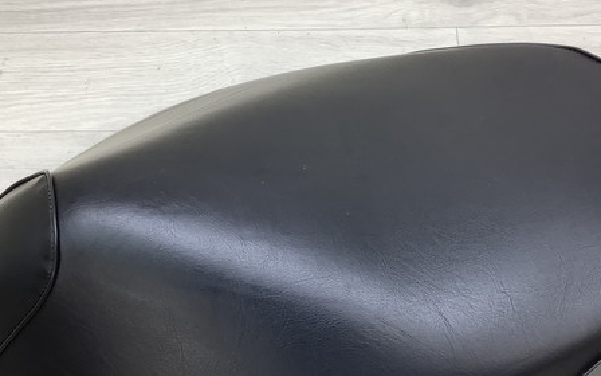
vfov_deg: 29.0
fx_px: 721
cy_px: 254
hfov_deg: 45.2
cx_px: 333
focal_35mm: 44
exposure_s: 1/60
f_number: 2.4
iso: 50
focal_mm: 3.3
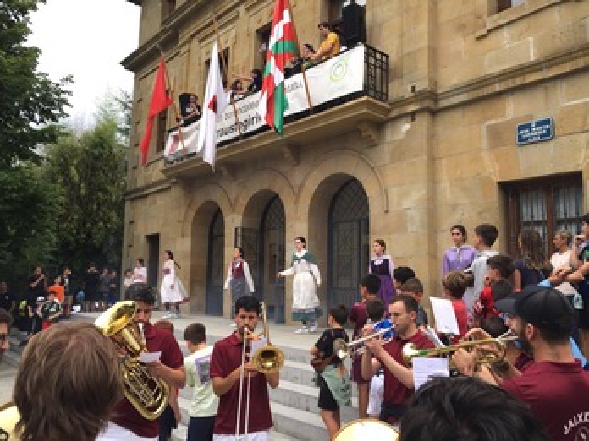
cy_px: 220
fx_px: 493
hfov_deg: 61.7
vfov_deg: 48.2
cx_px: 294
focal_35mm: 29
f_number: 2.2
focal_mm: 4.15
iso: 32
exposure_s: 1/105
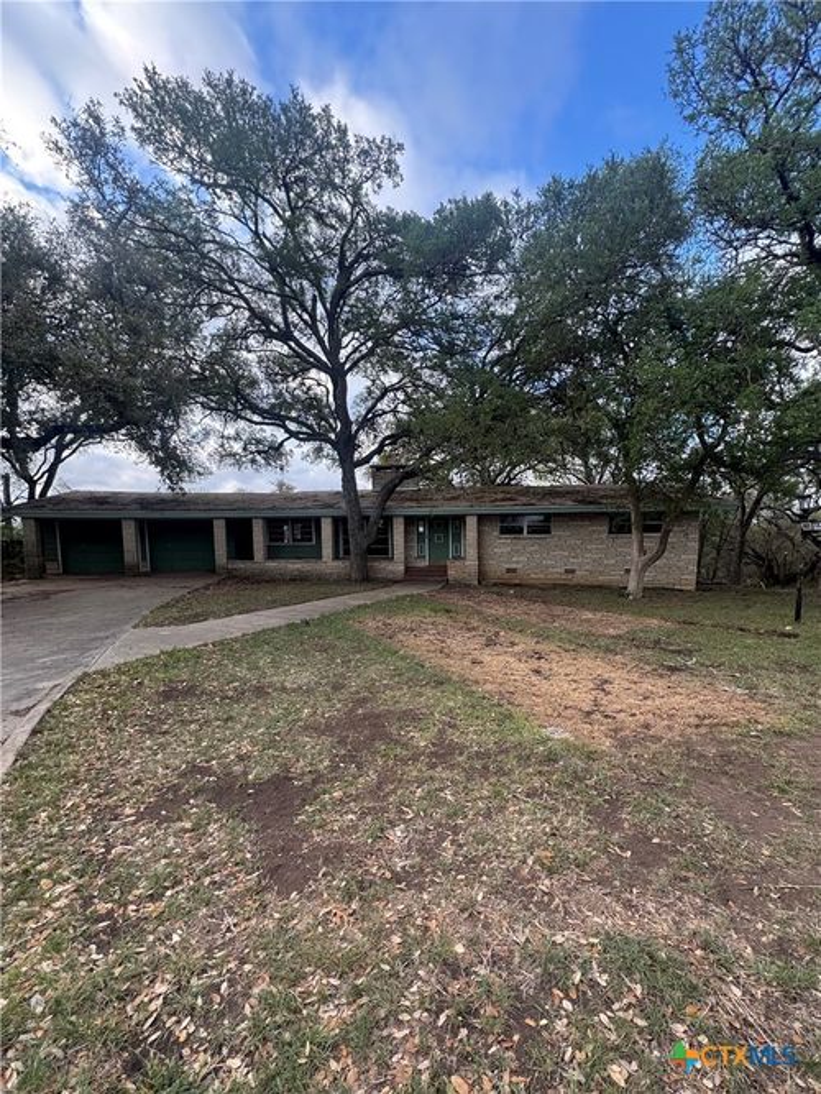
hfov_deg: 85.7
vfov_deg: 102.0
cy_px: 547
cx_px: 410
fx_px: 442
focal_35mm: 14
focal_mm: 2.22
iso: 40
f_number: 2.2
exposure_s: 1/157
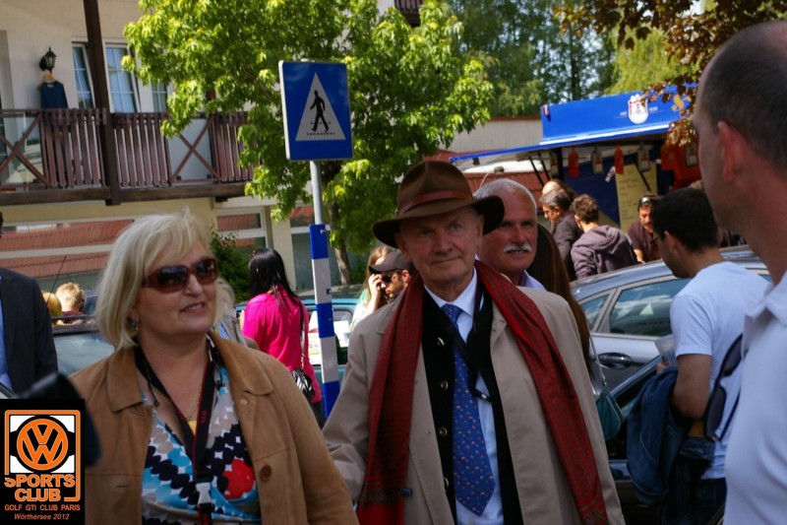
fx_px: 1803
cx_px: 394
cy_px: 262
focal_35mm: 82
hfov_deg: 24.6
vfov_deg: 16.5
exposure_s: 1/250
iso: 200
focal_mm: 55
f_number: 8
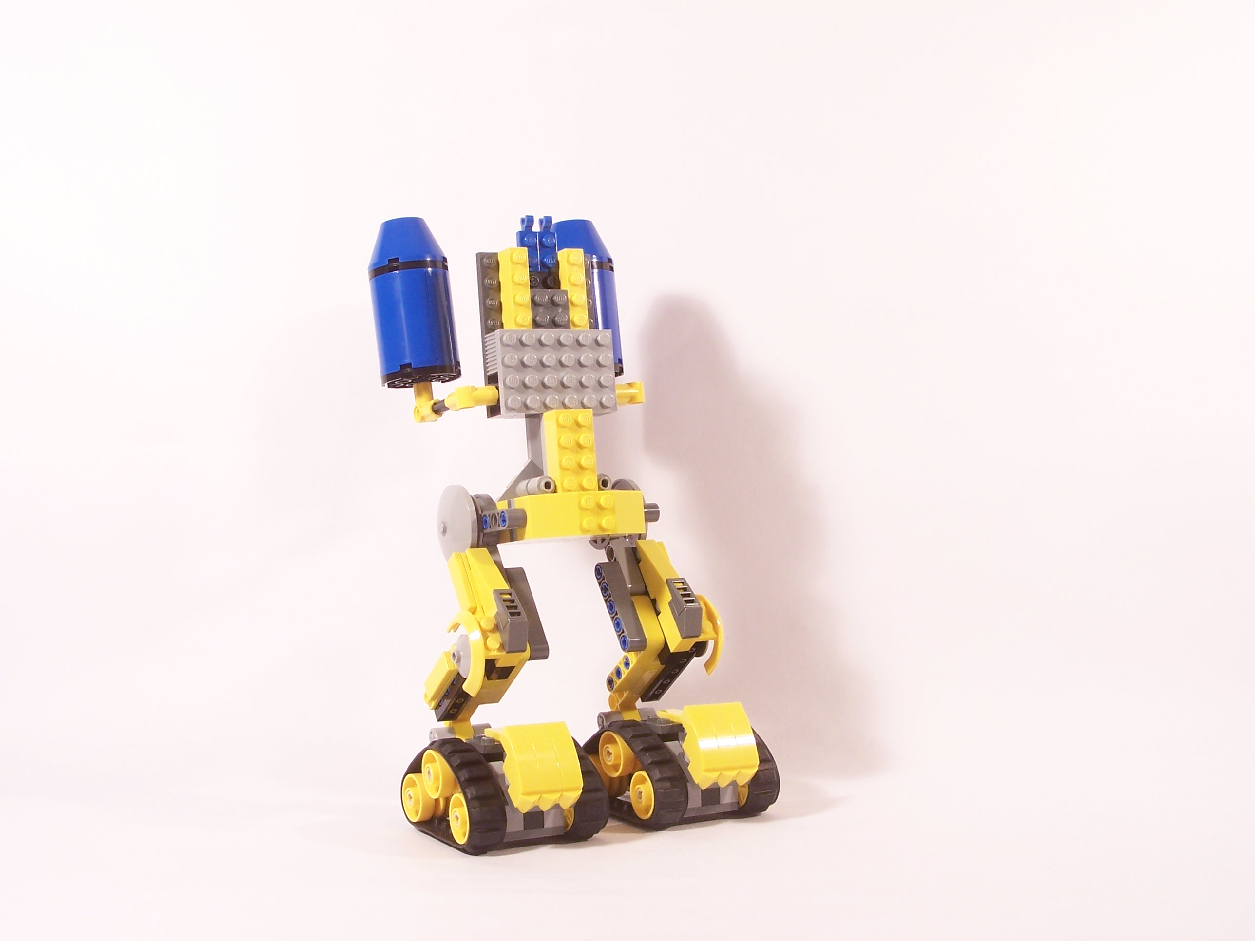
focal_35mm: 51
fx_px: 1849
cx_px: 628
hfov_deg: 37.5
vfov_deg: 28.6
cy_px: 470
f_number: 4
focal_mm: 8.5
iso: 100
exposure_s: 1/10
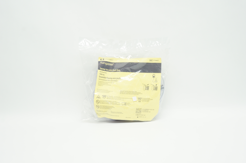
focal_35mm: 39
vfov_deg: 34.1
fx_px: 266
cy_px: 82
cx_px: 123
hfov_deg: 49.6
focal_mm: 26
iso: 400
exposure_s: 1/25
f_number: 9
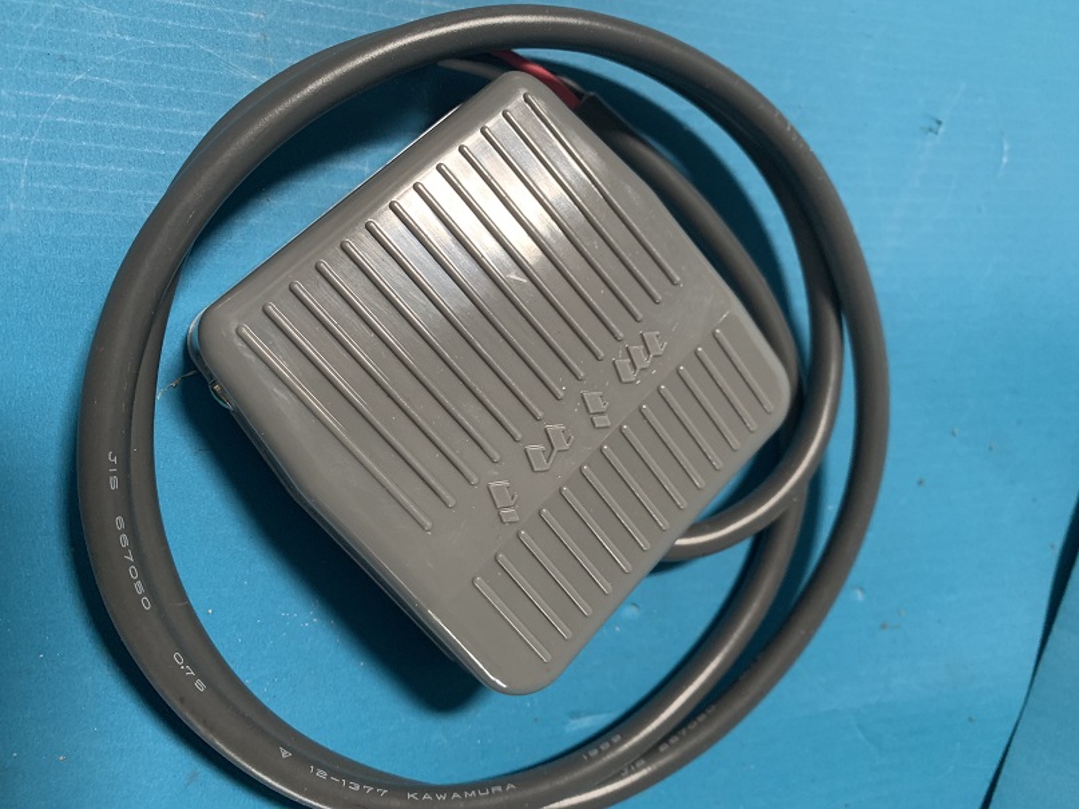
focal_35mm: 26
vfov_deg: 53.1
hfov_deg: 67.3
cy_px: 404
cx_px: 540
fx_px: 810
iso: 320
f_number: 1.8
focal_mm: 4.25
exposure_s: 1/60
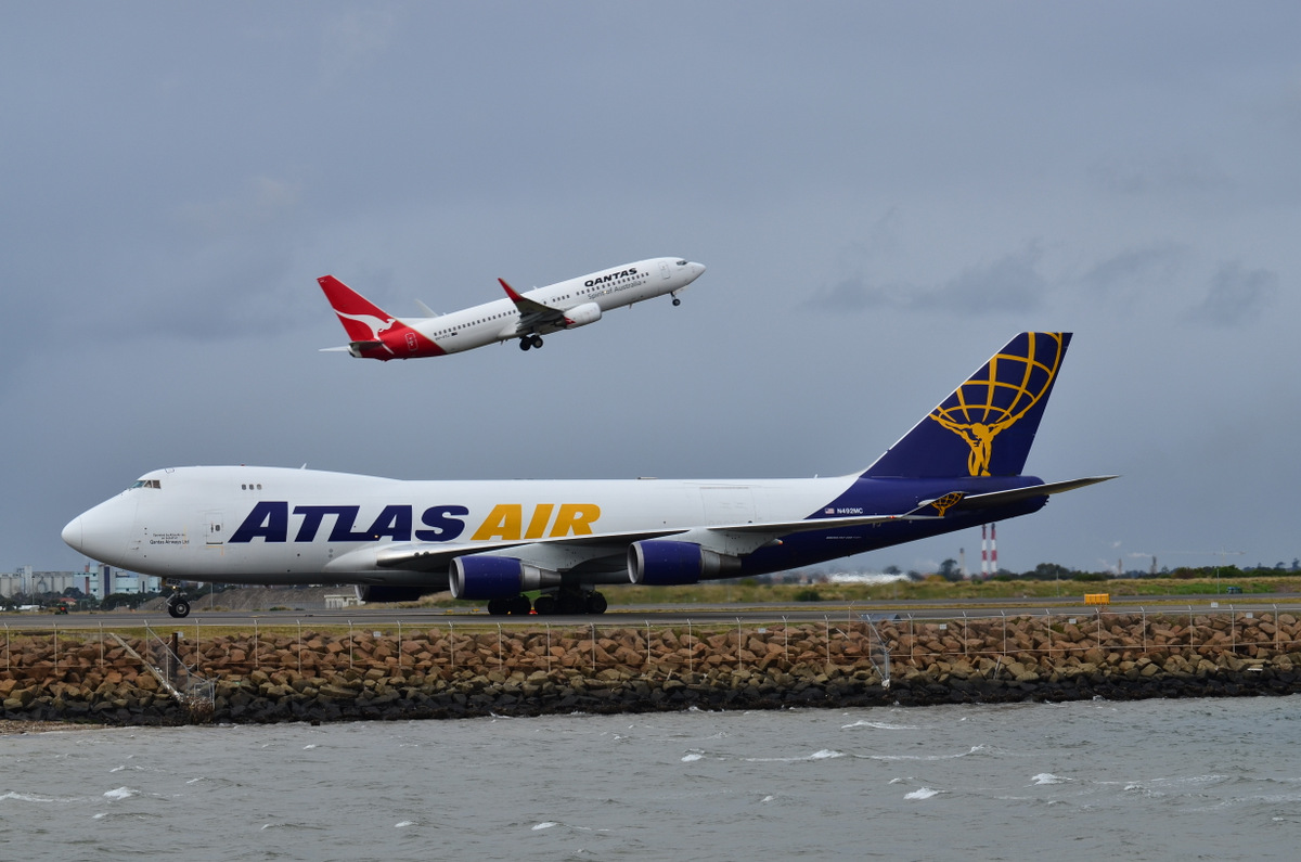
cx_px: 650
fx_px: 5518
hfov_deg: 13.4
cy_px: 431
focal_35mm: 153
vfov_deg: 8.9
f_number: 7.1
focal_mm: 102
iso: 160
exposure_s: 1/640
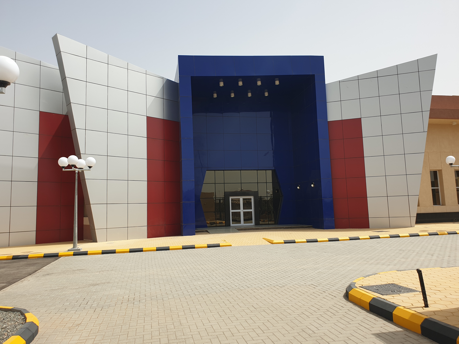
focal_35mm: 26
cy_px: 172
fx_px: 345
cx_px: 230
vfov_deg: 53.1
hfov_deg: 67.3
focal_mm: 4.3
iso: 50
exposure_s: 1/1715
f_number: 2.4
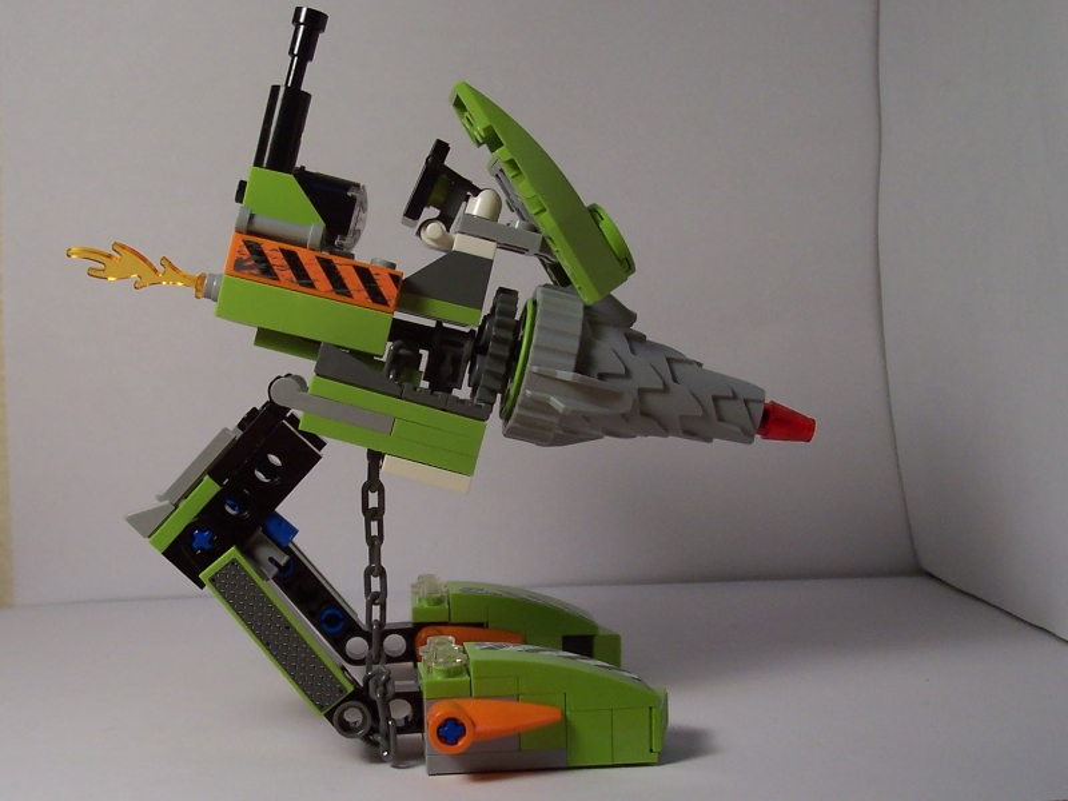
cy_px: 400
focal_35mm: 37
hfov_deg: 50.1
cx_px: 534
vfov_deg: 38.7
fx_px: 1142
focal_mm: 5.6
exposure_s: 1/90
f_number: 2.8
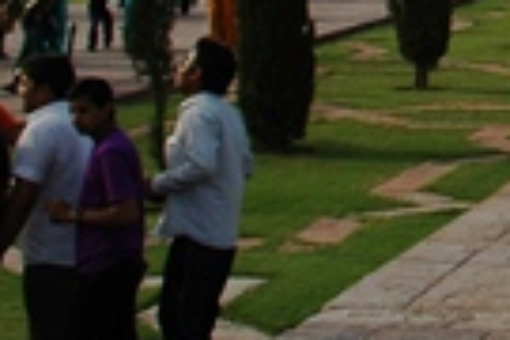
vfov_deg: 8.3
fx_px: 2224
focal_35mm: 157
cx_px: 978
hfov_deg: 11.9
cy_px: -348
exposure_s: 1/200
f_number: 10
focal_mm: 22
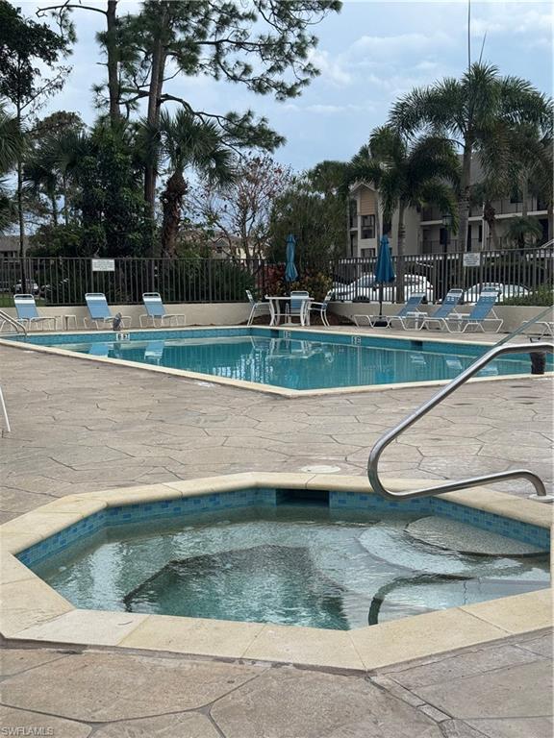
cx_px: 277
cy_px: 369
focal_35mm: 48
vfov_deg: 39.7
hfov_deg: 30.3
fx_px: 1024
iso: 64
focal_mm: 6.76
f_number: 1.78
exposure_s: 1/2611
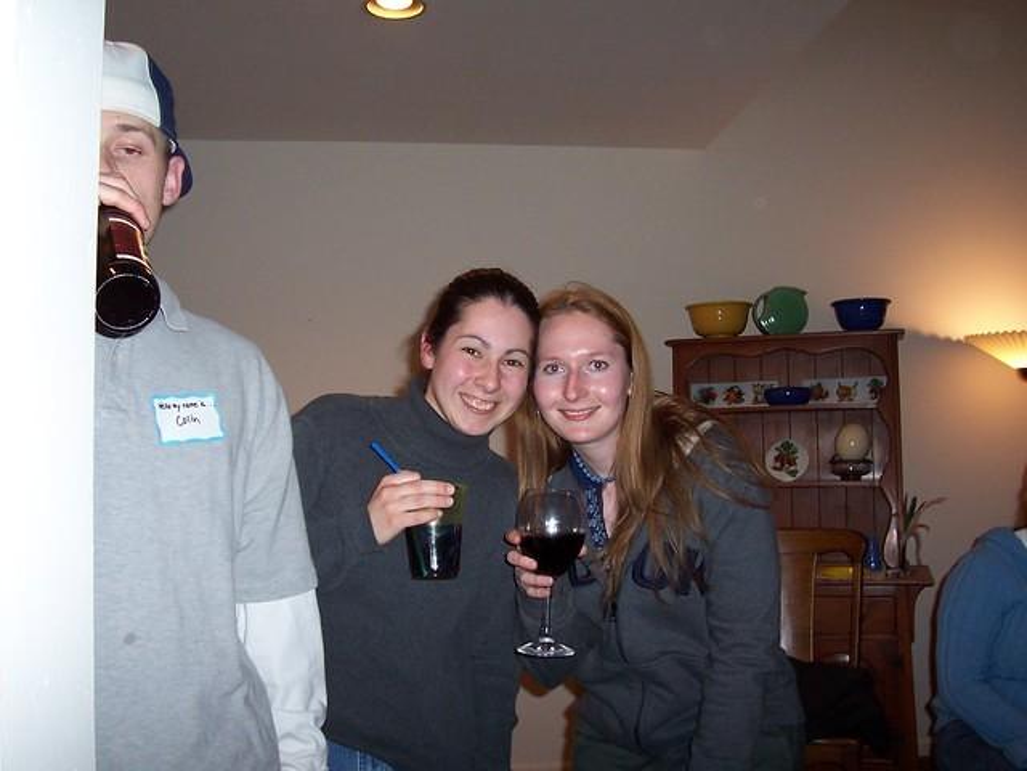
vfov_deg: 38.7
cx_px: 514
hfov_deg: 50.1
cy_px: 386
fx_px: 1098
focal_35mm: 37
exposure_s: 1/60
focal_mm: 5.6
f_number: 2.8
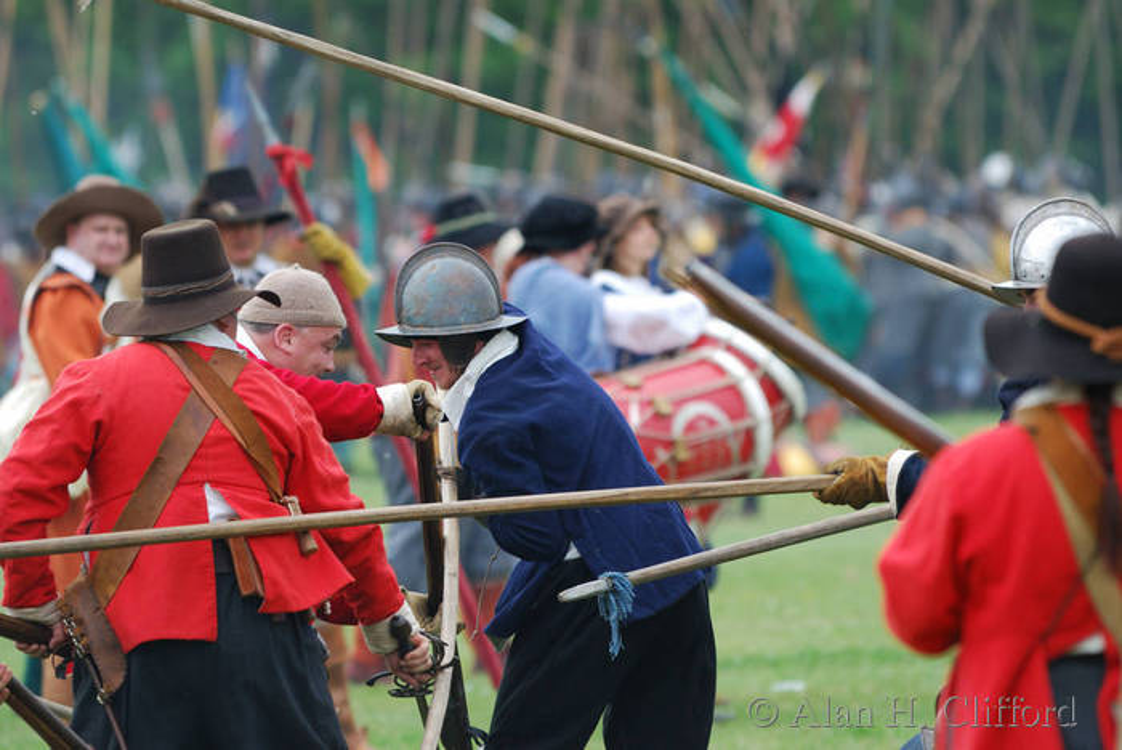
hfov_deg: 3.7
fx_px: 17311
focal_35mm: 555
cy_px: 375
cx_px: 561
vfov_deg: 2.5
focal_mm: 370
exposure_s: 1/500
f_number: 5.6
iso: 400
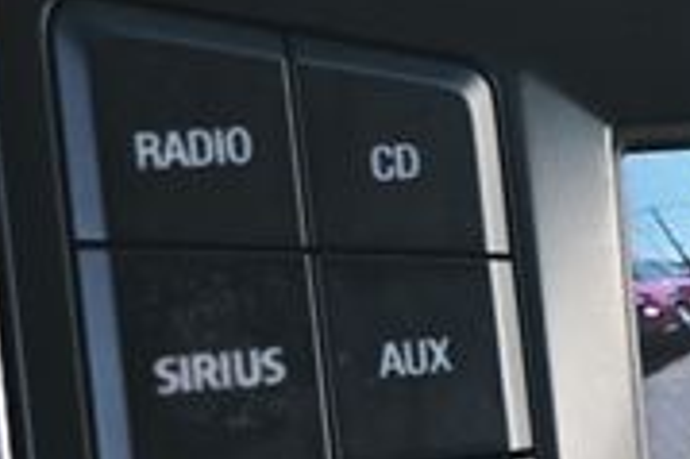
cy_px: 490
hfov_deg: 11.6
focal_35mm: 169
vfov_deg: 8.1
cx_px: 1052
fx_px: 3234
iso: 640
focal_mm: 31.5
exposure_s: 1/125
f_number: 5
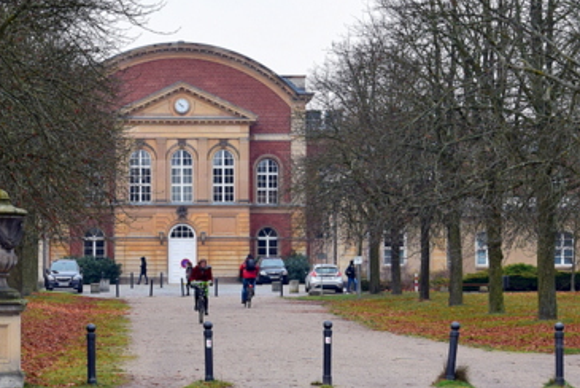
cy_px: 275
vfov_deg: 8.0
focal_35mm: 171
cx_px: 275
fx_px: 2757
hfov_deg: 12.0
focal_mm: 52
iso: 400
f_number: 9
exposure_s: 1/125
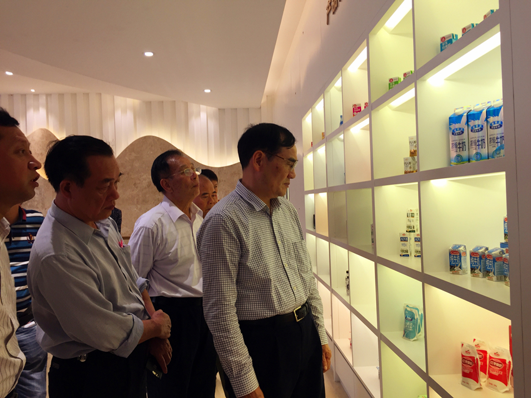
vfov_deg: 48.2
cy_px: 199
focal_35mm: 29
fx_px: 445
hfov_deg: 61.7
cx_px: 266
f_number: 2.2
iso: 40
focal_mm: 4.15
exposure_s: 1/50
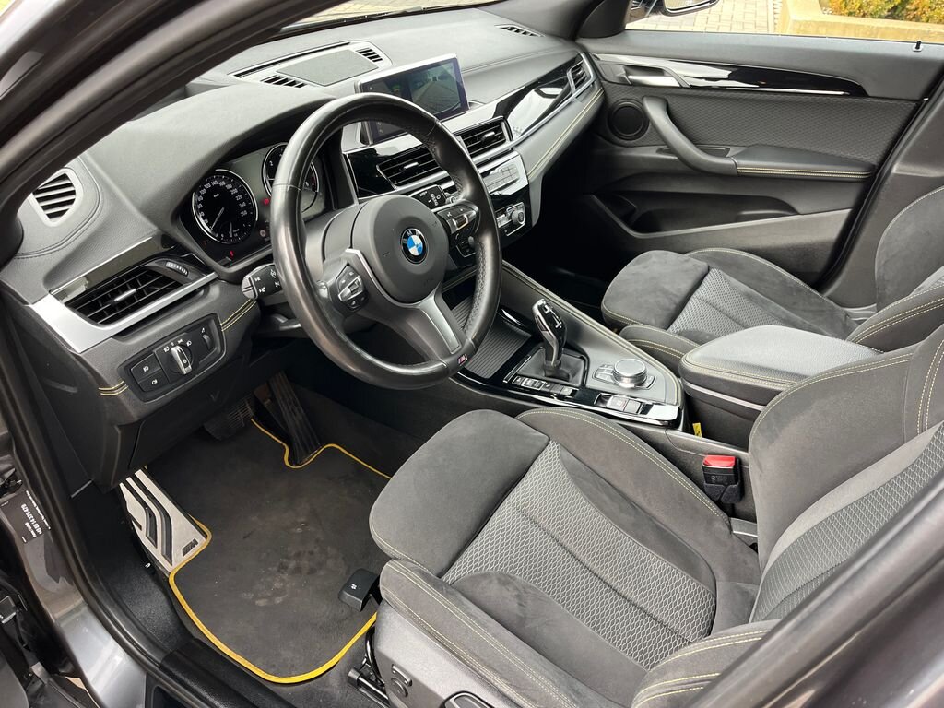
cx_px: 472
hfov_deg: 67.3
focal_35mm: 26
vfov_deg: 53.1
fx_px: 709
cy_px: 354
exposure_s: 1/111
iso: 125
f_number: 1.6
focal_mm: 5.1
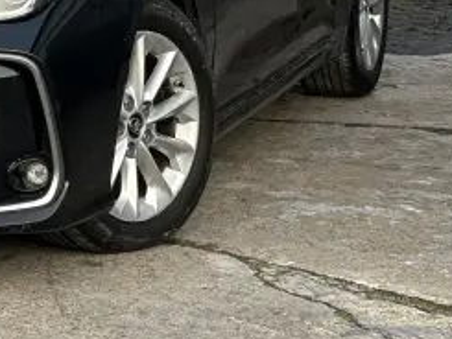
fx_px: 2626
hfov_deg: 9.7
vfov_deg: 7.4
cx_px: -113
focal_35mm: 201
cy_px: -4
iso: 40
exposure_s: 1/121
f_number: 2.8
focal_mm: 9
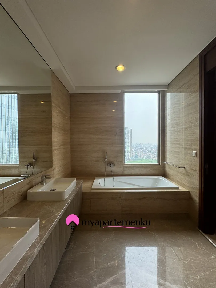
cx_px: 108
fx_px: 116
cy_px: 144
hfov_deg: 85.7
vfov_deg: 102.1
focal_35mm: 14
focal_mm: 2.22
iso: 40
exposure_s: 1/130
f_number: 2.2
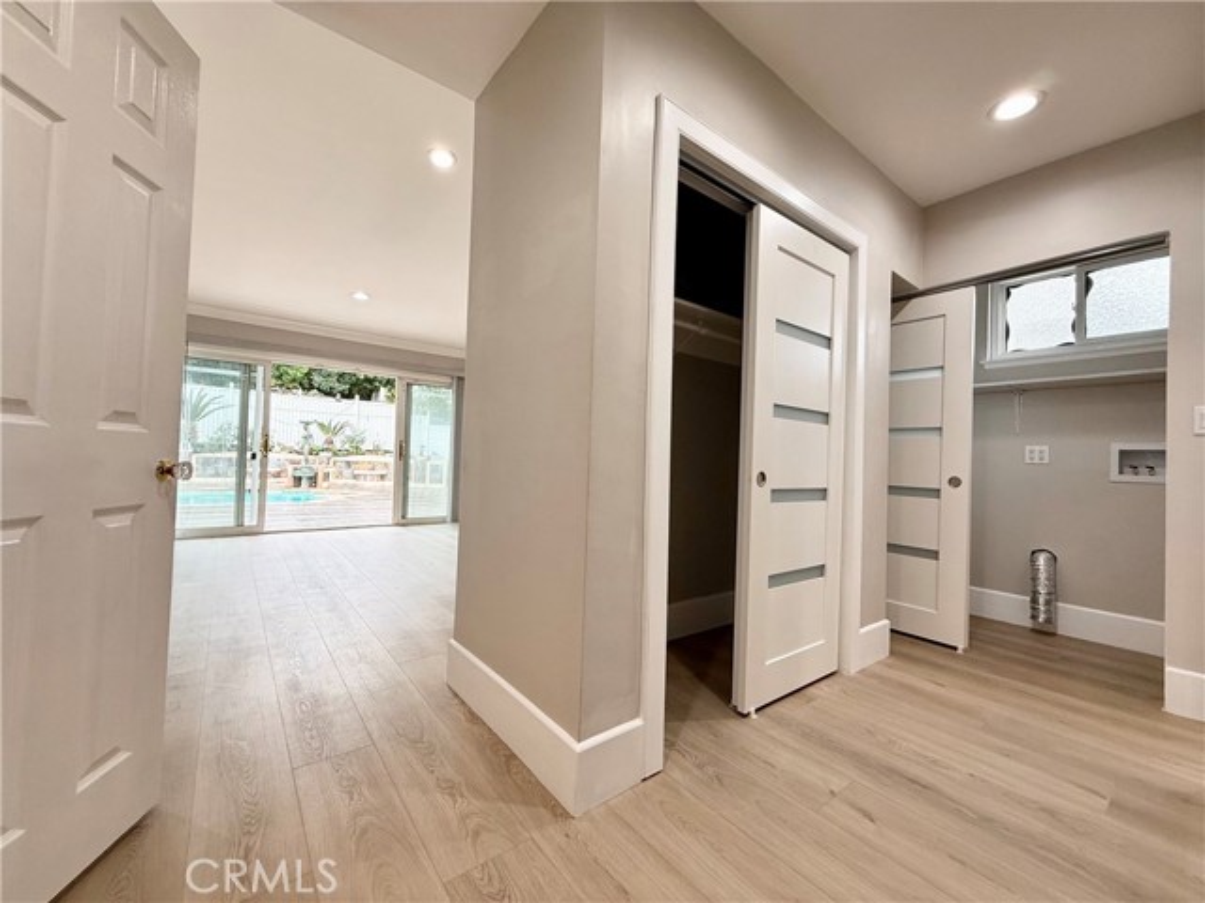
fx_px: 487
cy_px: 452
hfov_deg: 102.1
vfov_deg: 85.7
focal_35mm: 14
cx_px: 602
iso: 100
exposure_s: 1/120
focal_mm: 2.22
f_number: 2.2
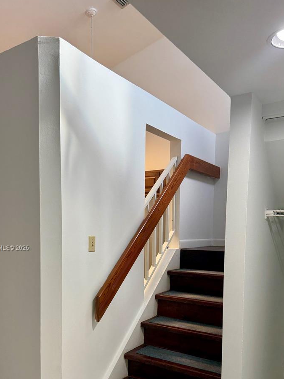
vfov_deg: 55.8
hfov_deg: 44.2
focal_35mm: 32
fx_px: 350
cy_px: 248
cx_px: 141
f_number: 1.78
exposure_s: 1/120
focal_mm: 6.76
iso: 125
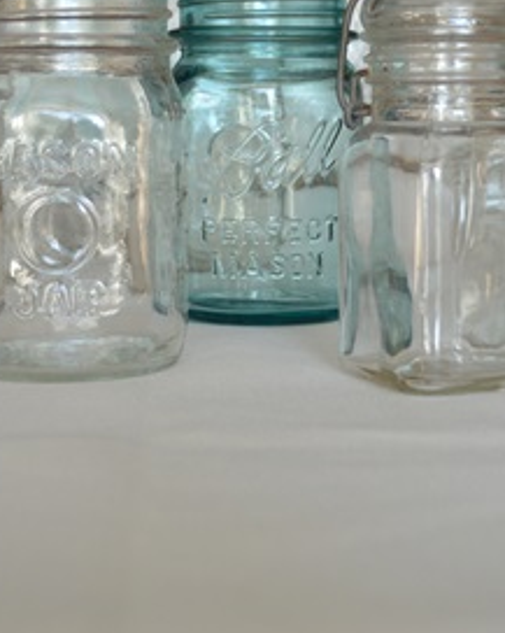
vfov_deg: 21.7
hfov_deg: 17.6
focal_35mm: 87
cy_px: 104
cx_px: 296
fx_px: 1628
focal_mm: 24
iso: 400
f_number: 4.5
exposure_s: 1/100
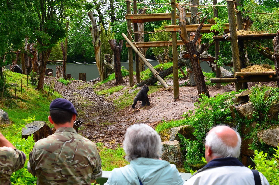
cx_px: 140
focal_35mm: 52
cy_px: 92
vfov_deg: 25.6
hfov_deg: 37.9
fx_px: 406
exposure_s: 1/160
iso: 100
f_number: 6.3
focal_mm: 35
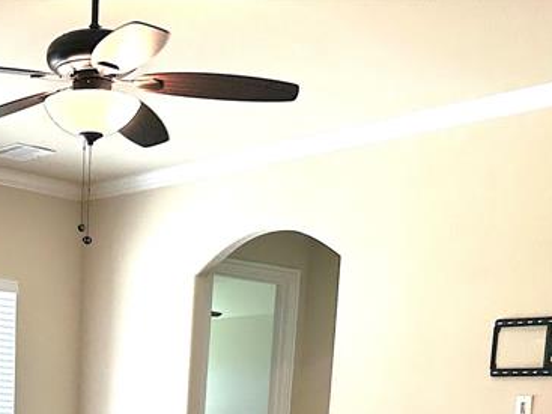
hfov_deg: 27.4
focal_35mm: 67
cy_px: 574
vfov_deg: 19.7
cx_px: 3
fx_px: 1068
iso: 100
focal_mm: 6.86
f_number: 1.78
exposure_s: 1/158
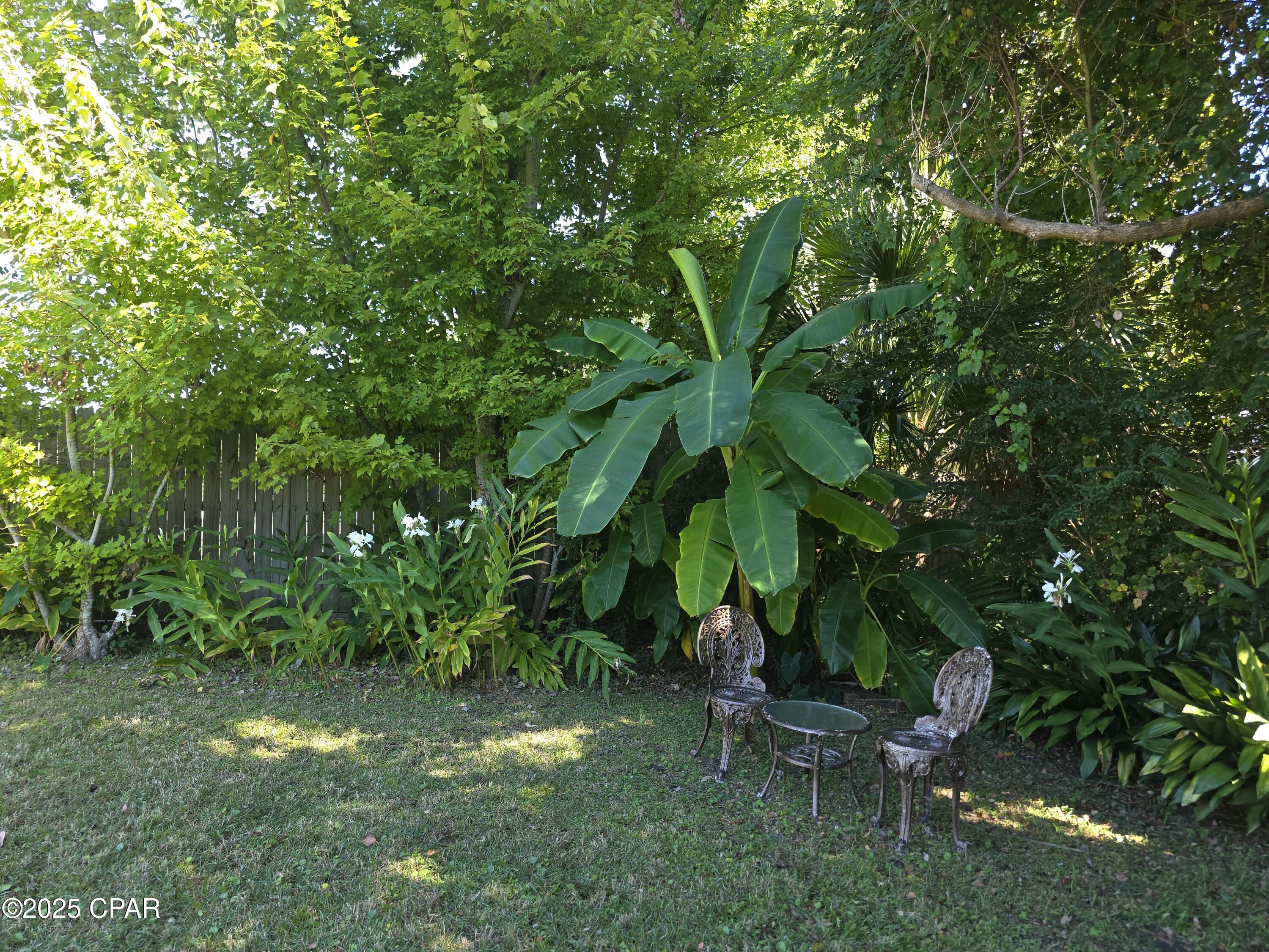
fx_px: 843
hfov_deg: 73.9
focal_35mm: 23
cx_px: 634
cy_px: 476
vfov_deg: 58.9
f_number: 1.7
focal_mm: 6.3
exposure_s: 1/60
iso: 16
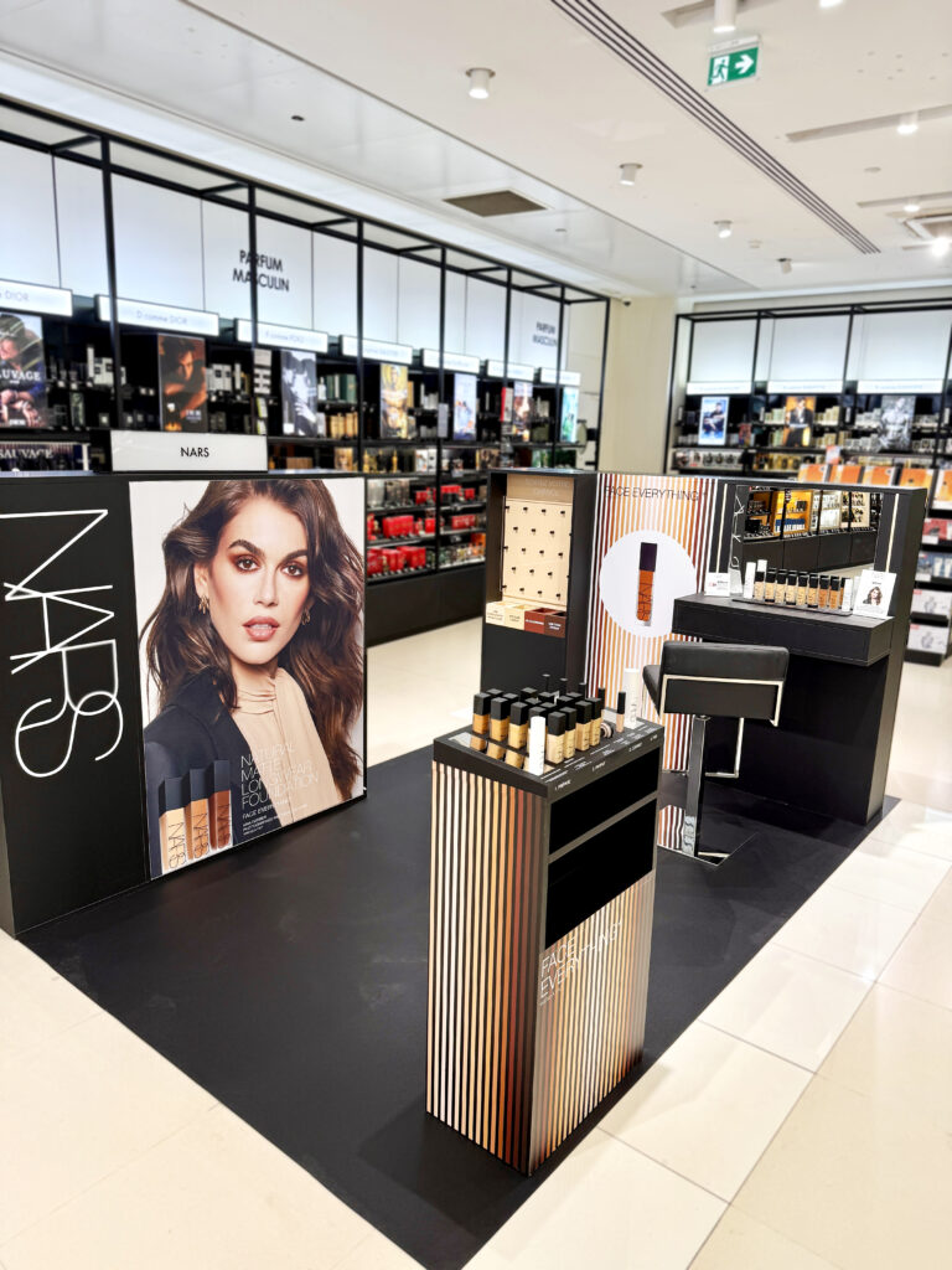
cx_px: 476
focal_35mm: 24
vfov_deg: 71.6
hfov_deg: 56.8
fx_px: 880
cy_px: 635
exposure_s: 1/100
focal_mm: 6.76
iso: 80
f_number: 1.78
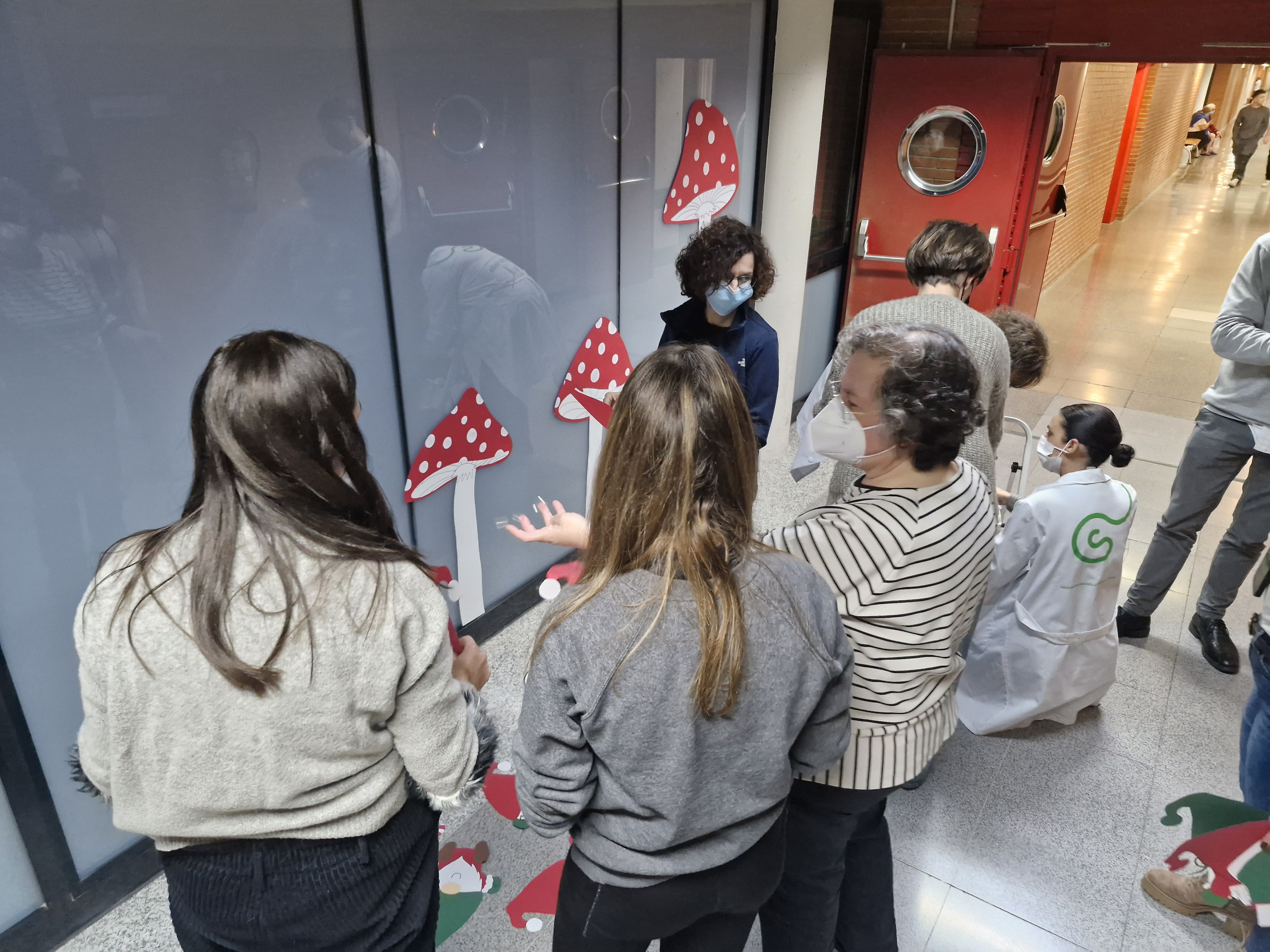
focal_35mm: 23
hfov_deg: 73.9
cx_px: 635
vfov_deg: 58.9
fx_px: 844
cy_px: 476
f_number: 1.8
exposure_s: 1/50
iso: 640
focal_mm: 5.54
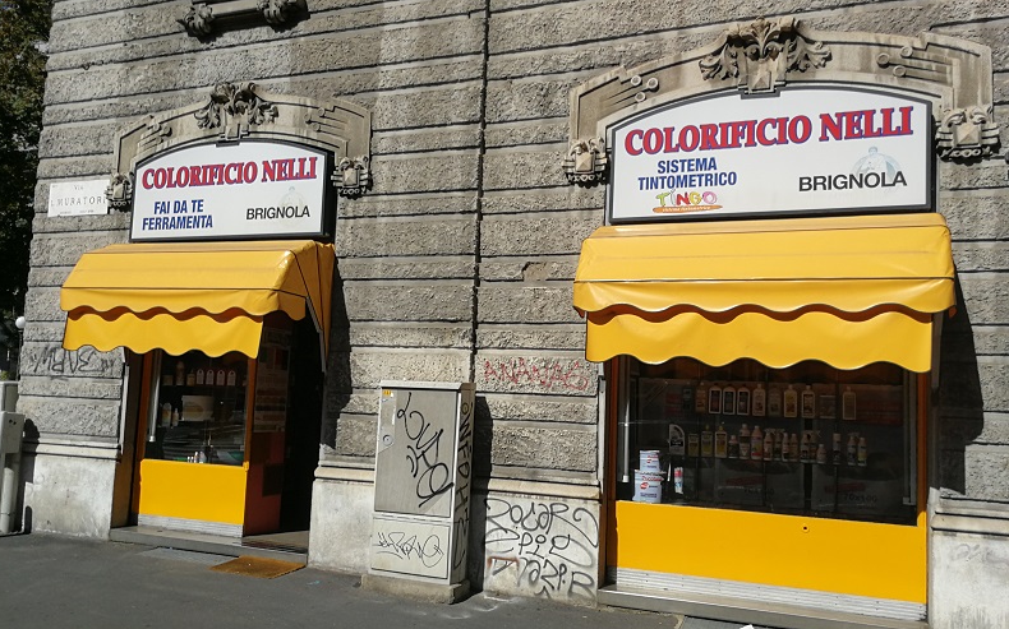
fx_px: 797
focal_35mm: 29
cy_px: 320
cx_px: 499
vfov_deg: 43.1
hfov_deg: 64.7
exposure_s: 1/2208
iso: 50
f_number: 2.2
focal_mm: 3.95
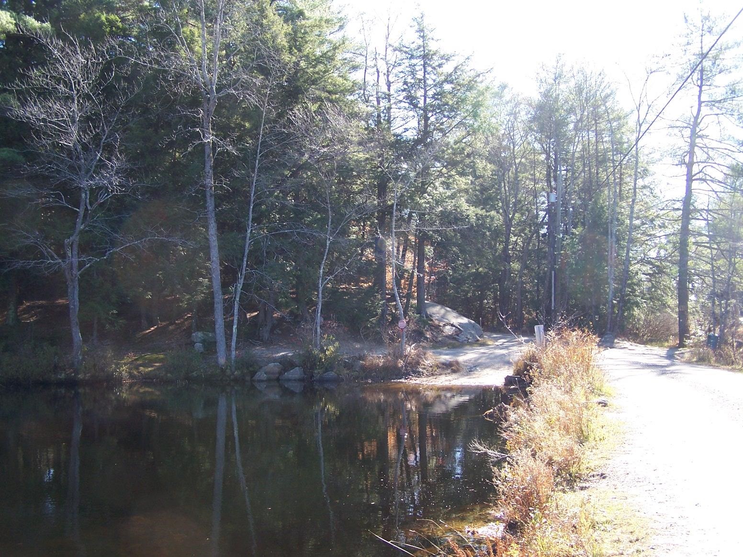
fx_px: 816
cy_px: 278
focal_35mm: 38
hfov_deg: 49.0
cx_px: 372
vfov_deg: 37.7
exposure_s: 1/180
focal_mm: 6.3
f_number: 2.8
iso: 80
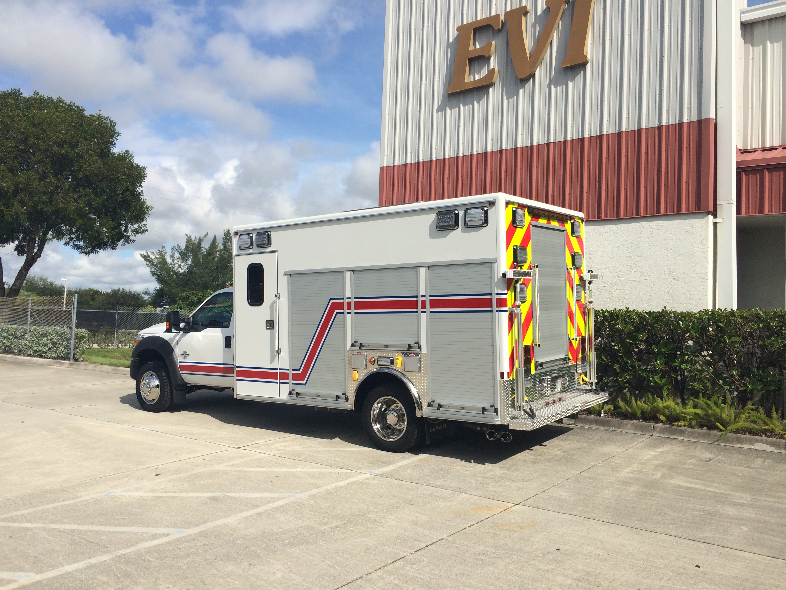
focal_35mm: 29
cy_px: 295
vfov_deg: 48.2
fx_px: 658
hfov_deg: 61.7
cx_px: 393
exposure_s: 1/3425
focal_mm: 4.15
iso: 32
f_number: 2.2
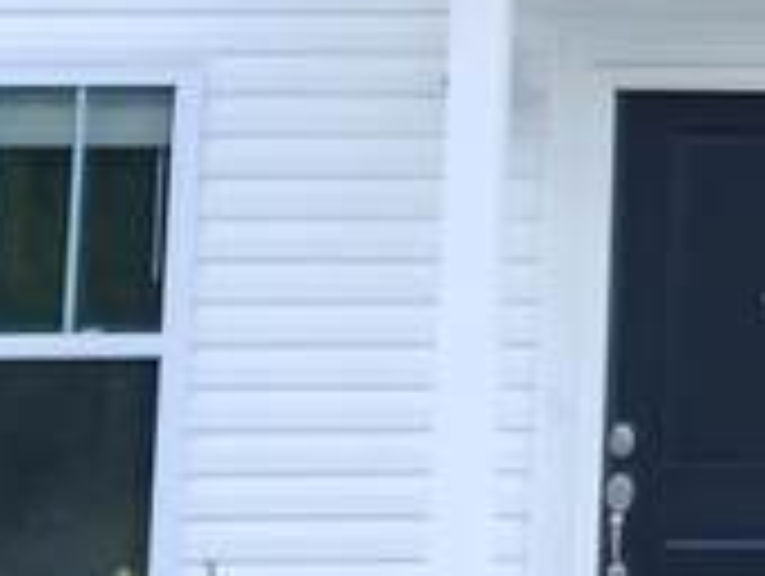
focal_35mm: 188
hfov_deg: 10.1
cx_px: 1206
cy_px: -432
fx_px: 4161
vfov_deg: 7.7
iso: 200
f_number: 1.8
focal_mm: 4.6
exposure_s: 1/783
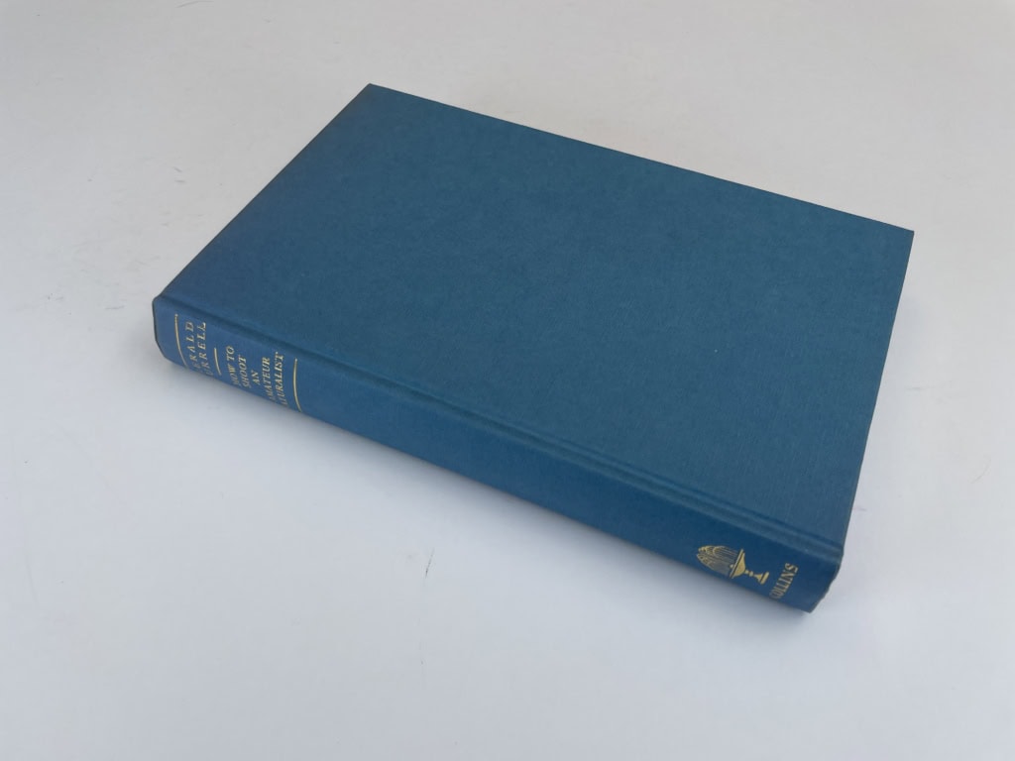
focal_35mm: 26
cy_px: 380
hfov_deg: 67.3
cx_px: 508
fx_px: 762
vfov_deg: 53.1
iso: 32
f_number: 1.6
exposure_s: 1/432
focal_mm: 4.2
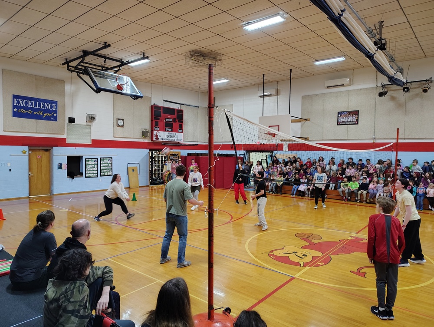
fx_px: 301
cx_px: 217
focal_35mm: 24
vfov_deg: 56.9
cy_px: 164
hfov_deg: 71.5
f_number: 1.8
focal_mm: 5.56
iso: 1634
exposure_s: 1/60
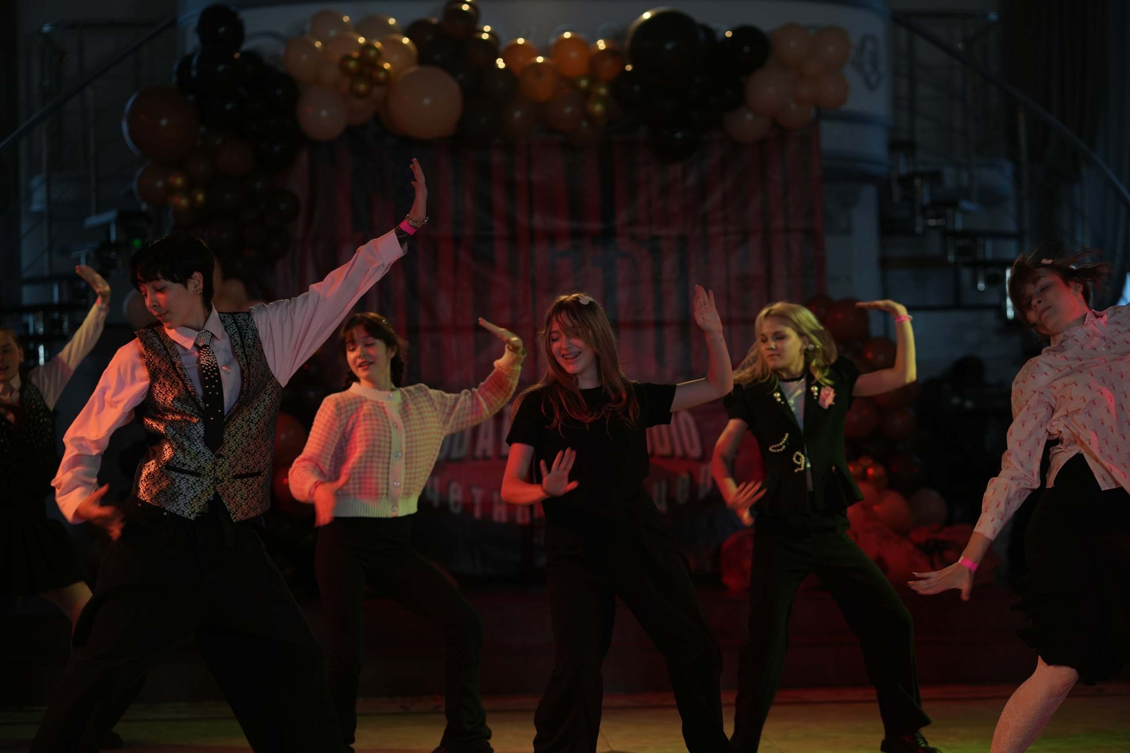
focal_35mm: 85
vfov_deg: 16.1
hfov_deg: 23.9
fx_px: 2668
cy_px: 376
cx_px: 565
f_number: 2.2
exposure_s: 1/400
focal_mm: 85
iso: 800
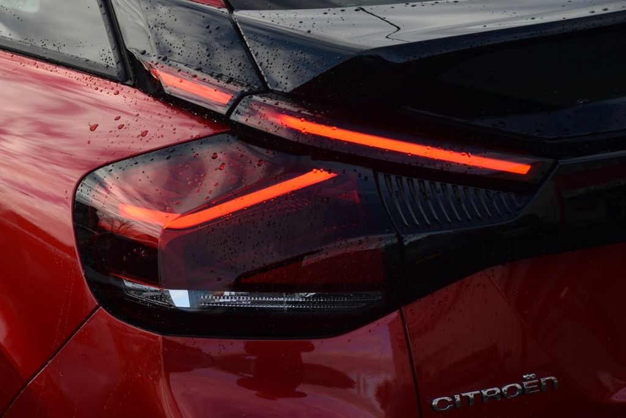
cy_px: 209
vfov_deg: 13.0
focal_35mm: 105
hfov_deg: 19.5
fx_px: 1826
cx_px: 313
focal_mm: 70
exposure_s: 1/250
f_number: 8
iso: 320
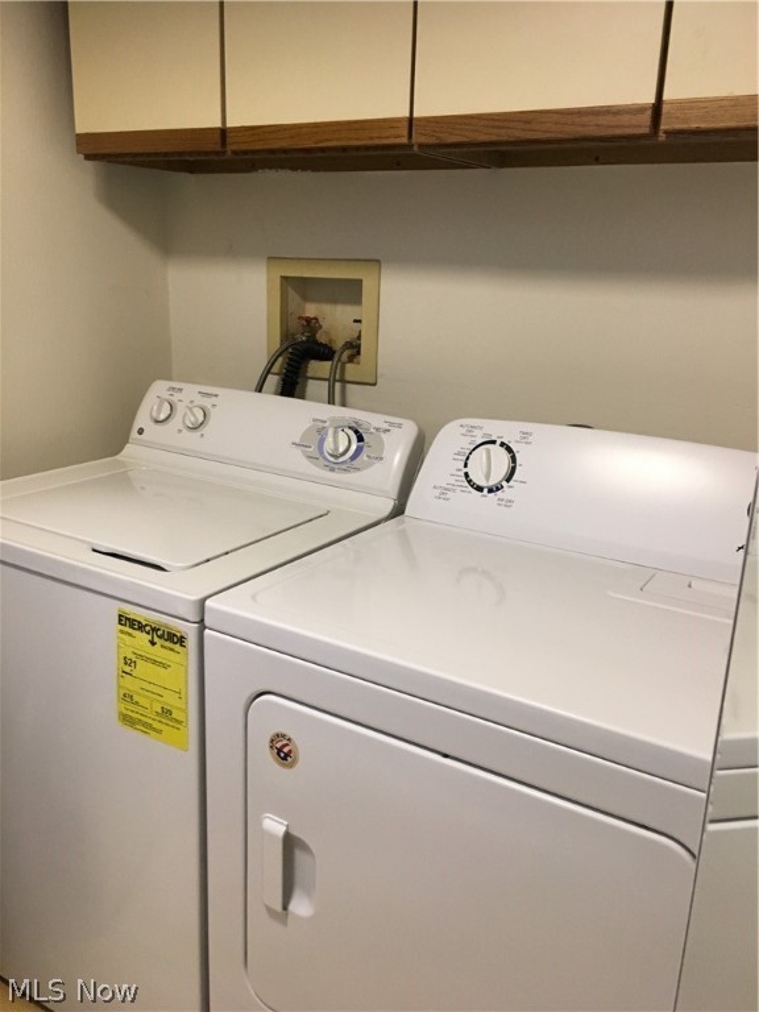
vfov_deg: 61.7
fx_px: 848
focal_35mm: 29
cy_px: 506
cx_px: 380
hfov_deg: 48.2
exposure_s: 1/30
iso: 100
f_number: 2.2
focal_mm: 4.15
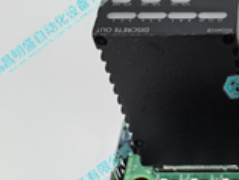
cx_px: 324
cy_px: 223
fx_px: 594
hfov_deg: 20.5
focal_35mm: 86
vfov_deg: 16.4
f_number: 2
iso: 160
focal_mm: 5.75
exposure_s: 1/100
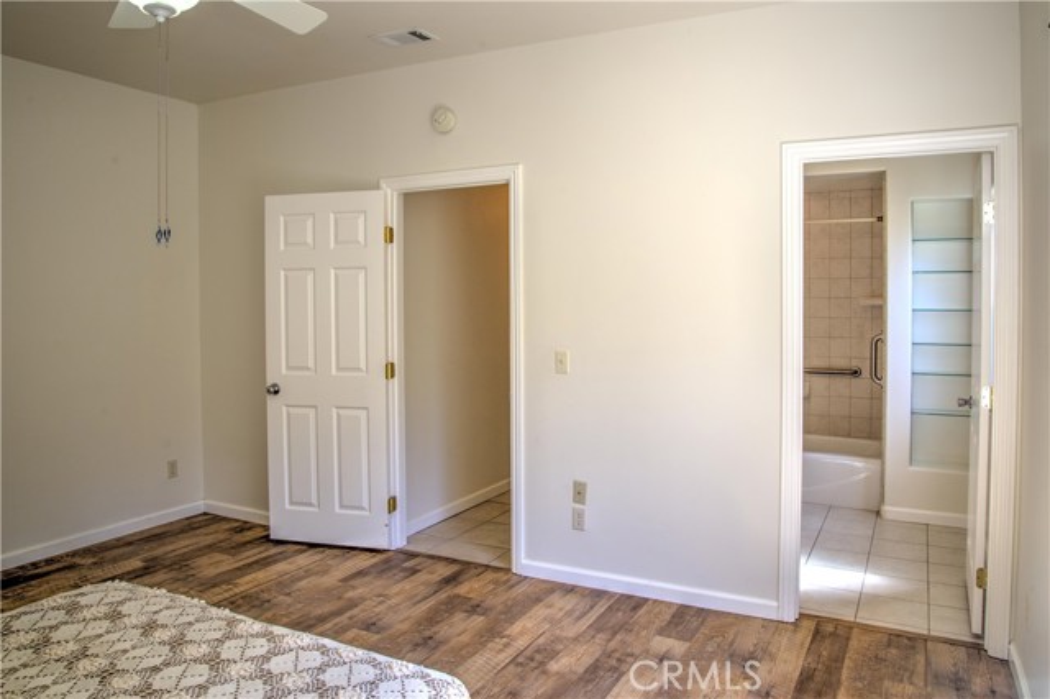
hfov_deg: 73.8
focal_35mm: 24
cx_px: 525
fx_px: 700
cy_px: 350
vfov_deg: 53.1
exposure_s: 1/50
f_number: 9
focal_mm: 24
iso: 200
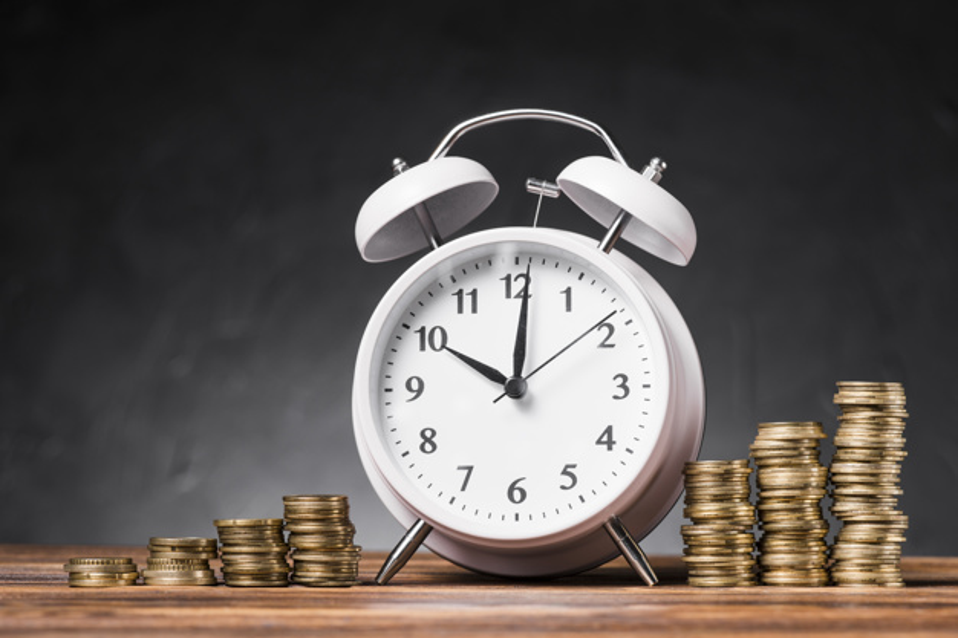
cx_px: 479
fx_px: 2793
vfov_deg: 13.0
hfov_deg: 19.5
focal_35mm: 105
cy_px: 319
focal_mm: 105
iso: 160
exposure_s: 1/160
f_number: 10
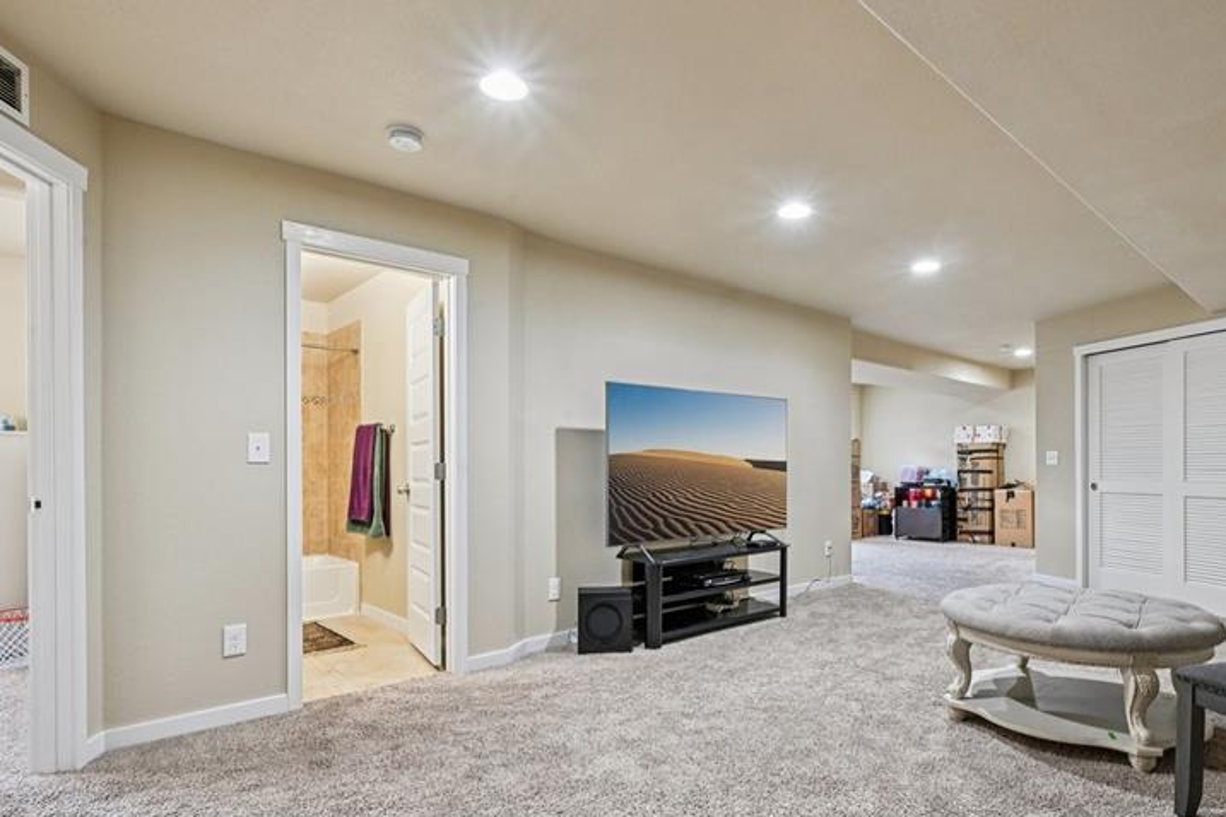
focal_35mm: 20
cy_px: 460
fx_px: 681
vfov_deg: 61.7
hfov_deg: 83.8
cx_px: 670
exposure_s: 1/3.33
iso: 400
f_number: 11
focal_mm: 14
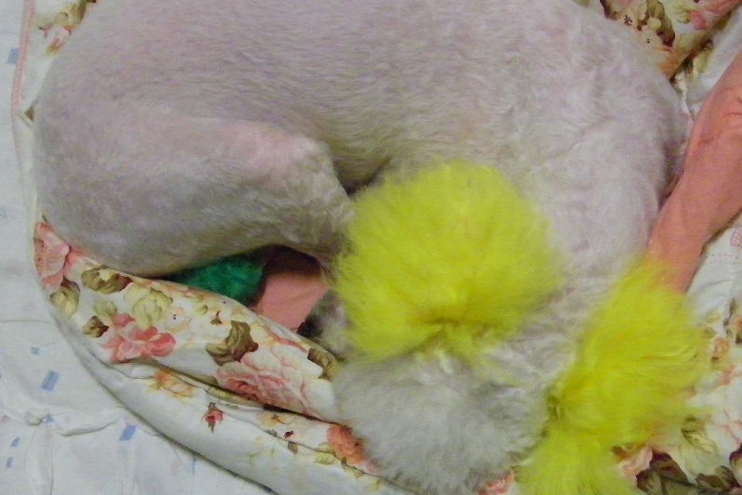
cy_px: 205
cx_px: 350
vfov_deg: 19.4
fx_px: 1443
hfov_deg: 28.8
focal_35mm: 70
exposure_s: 1/50
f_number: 3.8
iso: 800
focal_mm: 7.5
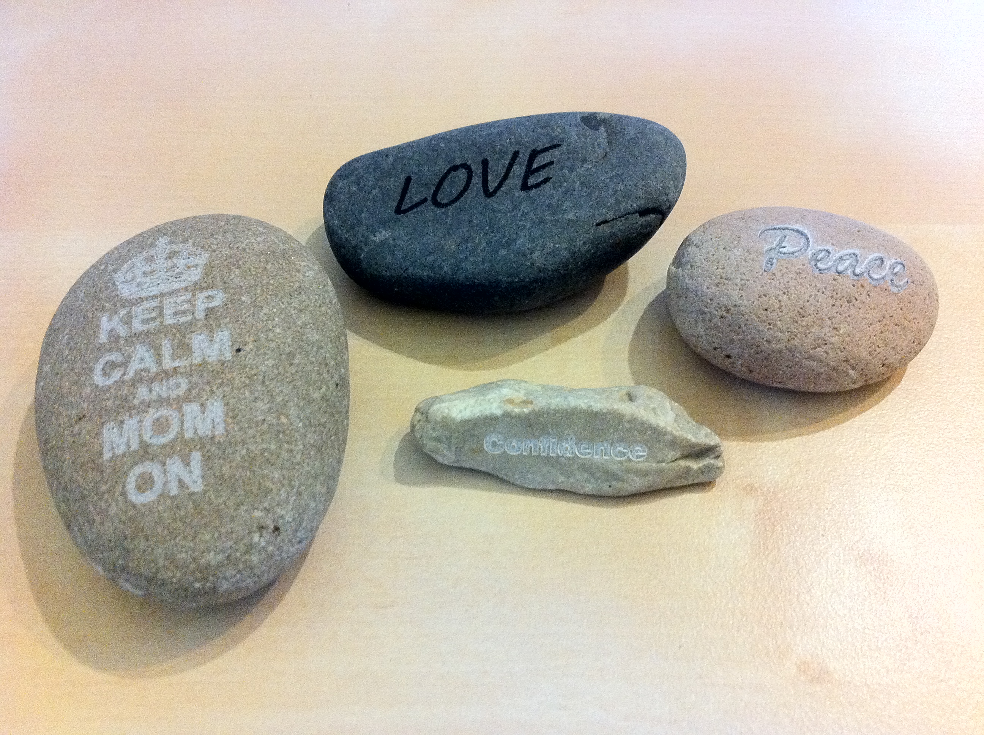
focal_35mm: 35
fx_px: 993
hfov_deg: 52.7
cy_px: 368
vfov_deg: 40.6
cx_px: 492
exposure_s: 1/15
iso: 640
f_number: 2.8
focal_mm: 3.85
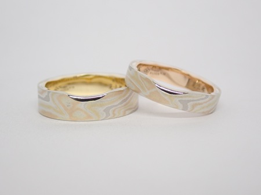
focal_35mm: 77
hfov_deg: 25.3
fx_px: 580
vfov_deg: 19.1
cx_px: 130
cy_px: 98
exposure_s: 1/125
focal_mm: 13.65
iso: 200
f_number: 4.1
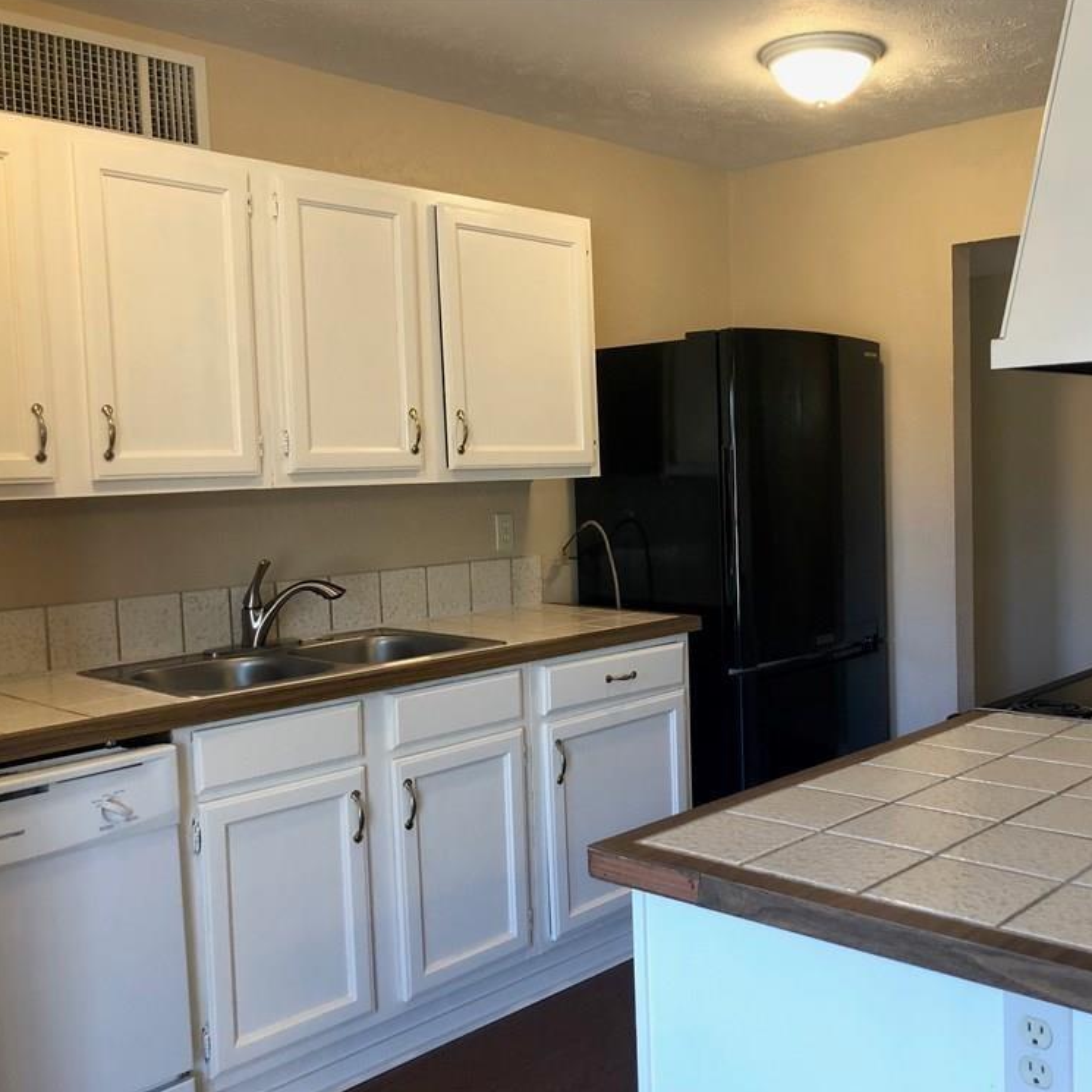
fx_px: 1213
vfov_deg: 48.4
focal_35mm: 34
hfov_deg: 47.7
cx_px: 721
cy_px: 556
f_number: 1.8
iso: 40
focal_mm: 3.99
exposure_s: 1/30
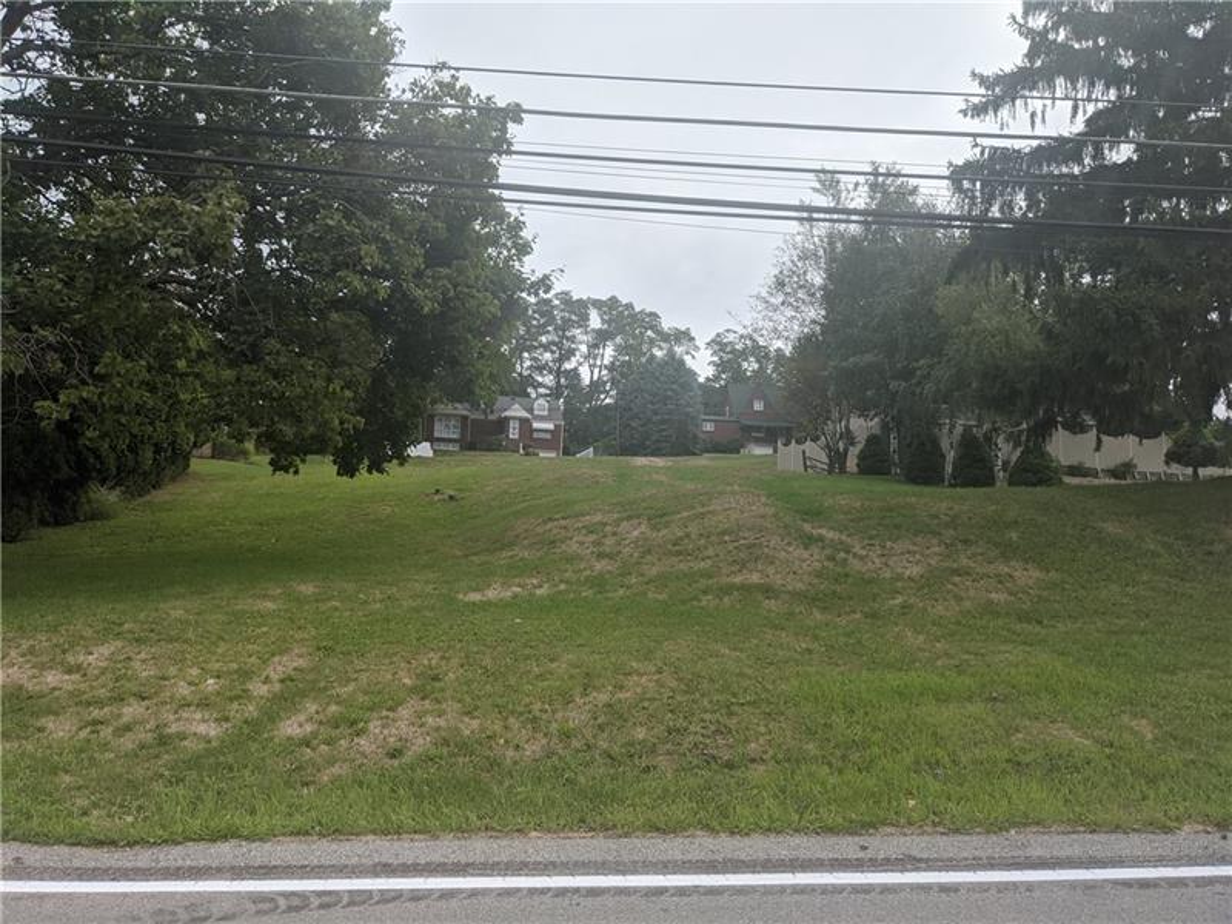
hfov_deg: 65.3
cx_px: 616
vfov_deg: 51.4
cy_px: 462
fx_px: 961
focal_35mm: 27
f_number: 1.73
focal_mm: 4.38
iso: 95
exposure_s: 1/4695
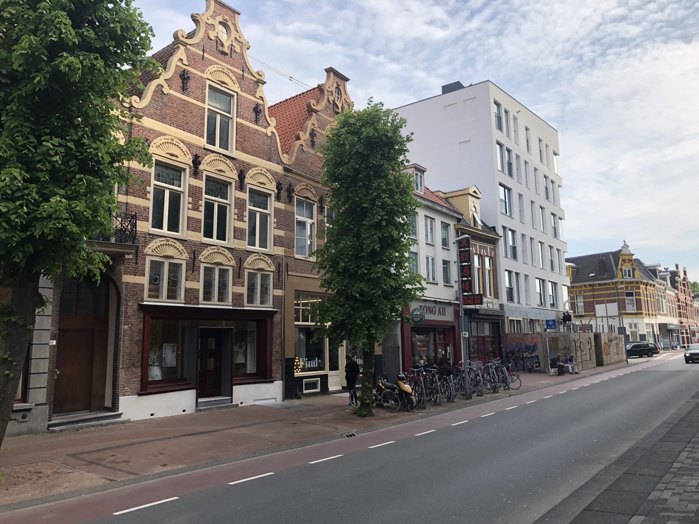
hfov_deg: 63.4
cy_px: 262
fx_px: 565
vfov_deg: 49.7
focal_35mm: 28
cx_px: 350
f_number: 1.8
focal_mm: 3.99
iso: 20
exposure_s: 1/1171
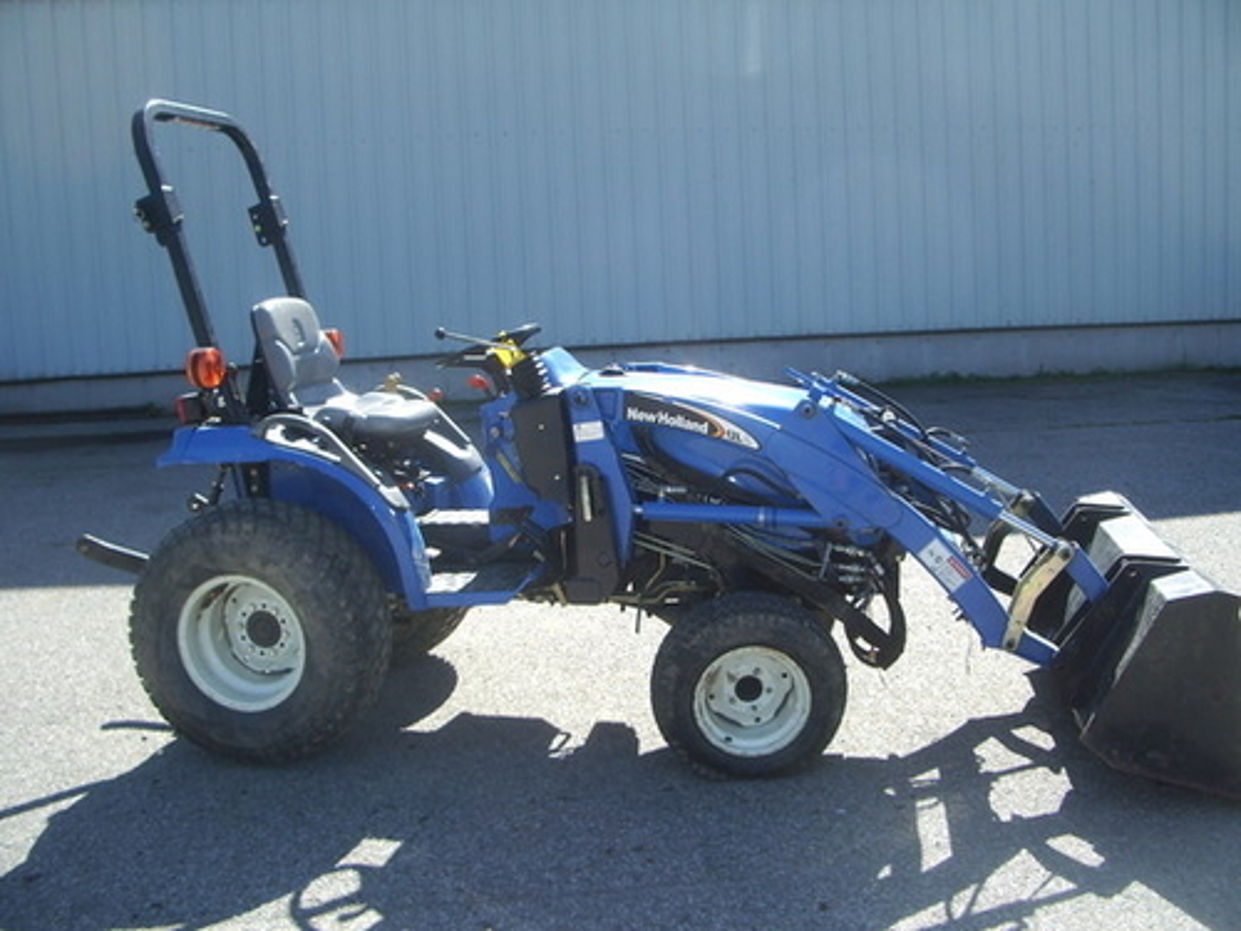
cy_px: 466
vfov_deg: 40.7
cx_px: 620
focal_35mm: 35
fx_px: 1255
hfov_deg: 52.6
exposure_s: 1/160
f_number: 4.3
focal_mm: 5.8
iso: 50
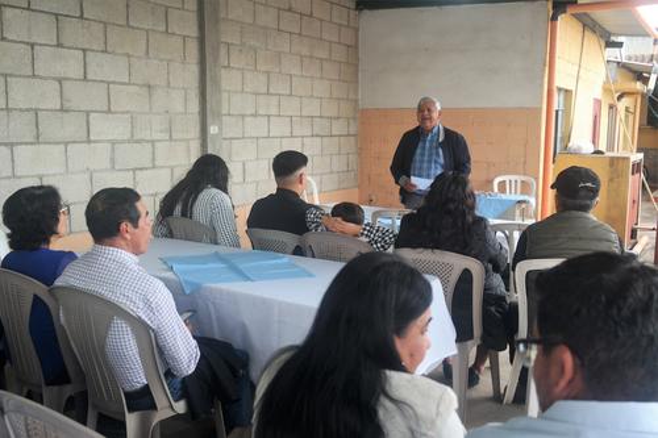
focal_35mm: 36
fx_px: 658
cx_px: 329
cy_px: 219
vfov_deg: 36.8
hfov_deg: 53.1
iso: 100
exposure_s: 1/25
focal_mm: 24
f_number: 4
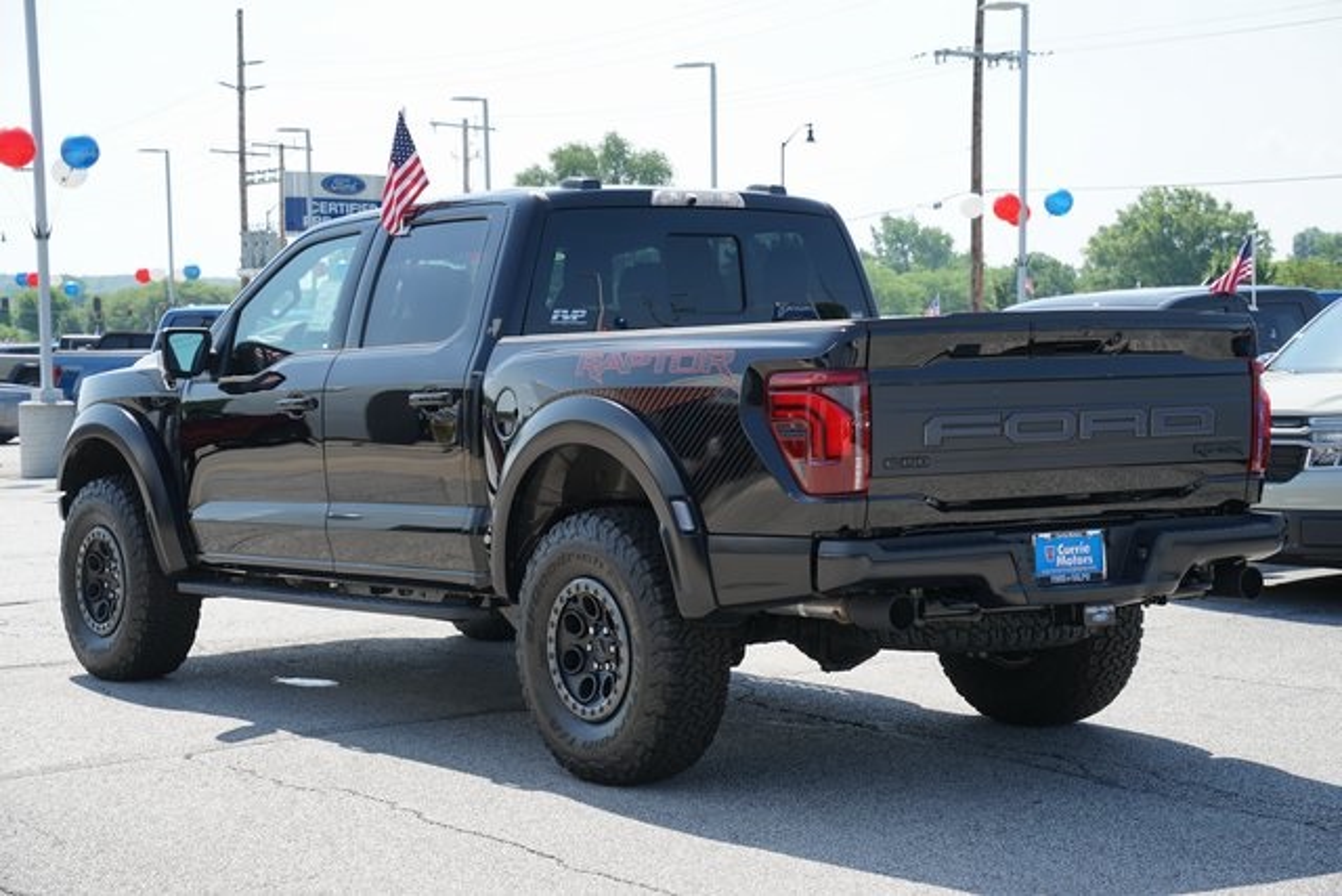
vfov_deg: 20.3
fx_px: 2498
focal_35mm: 67
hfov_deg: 30.1
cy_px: 448
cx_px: 671
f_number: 9
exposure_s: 1/125
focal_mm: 67
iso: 100
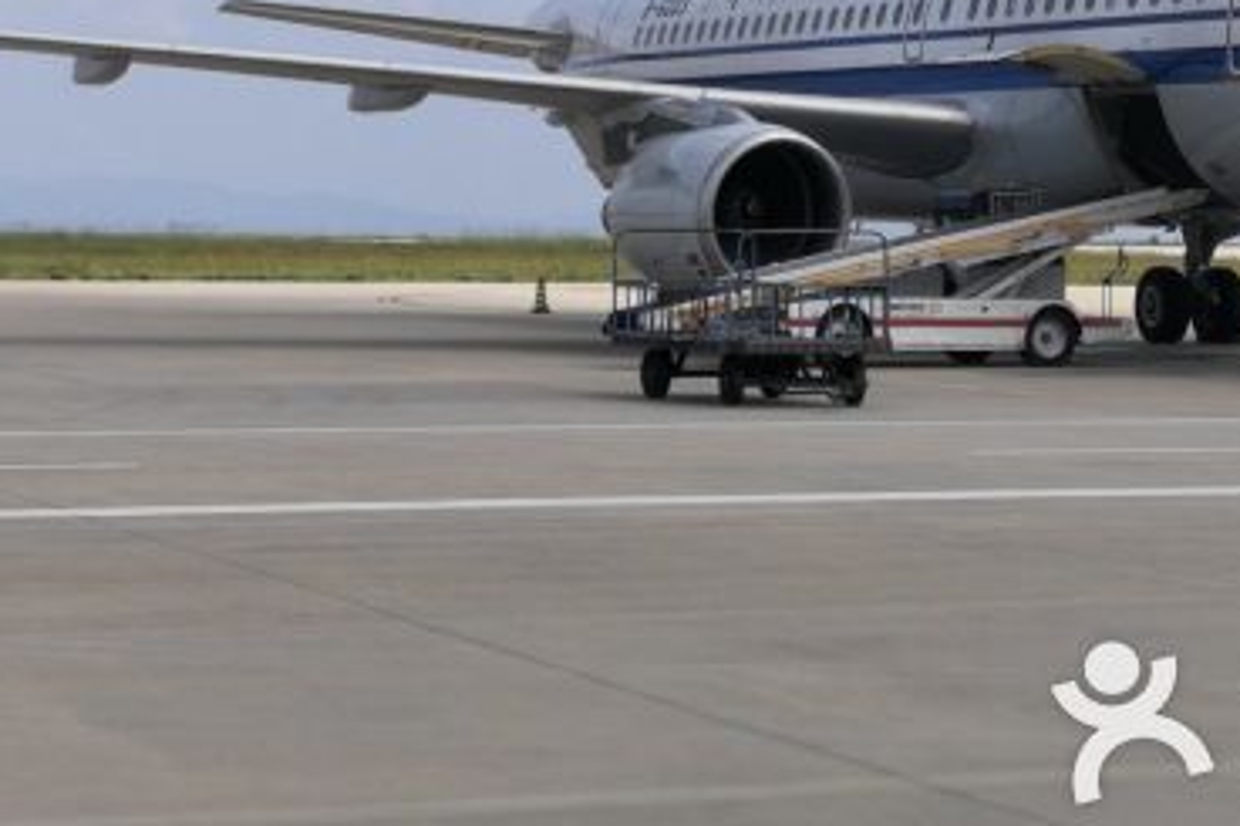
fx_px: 3546
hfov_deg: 19.8
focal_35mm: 103
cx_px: 718
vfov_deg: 13.1
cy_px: 12
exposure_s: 1/2000
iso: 50
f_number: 4
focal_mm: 3.95
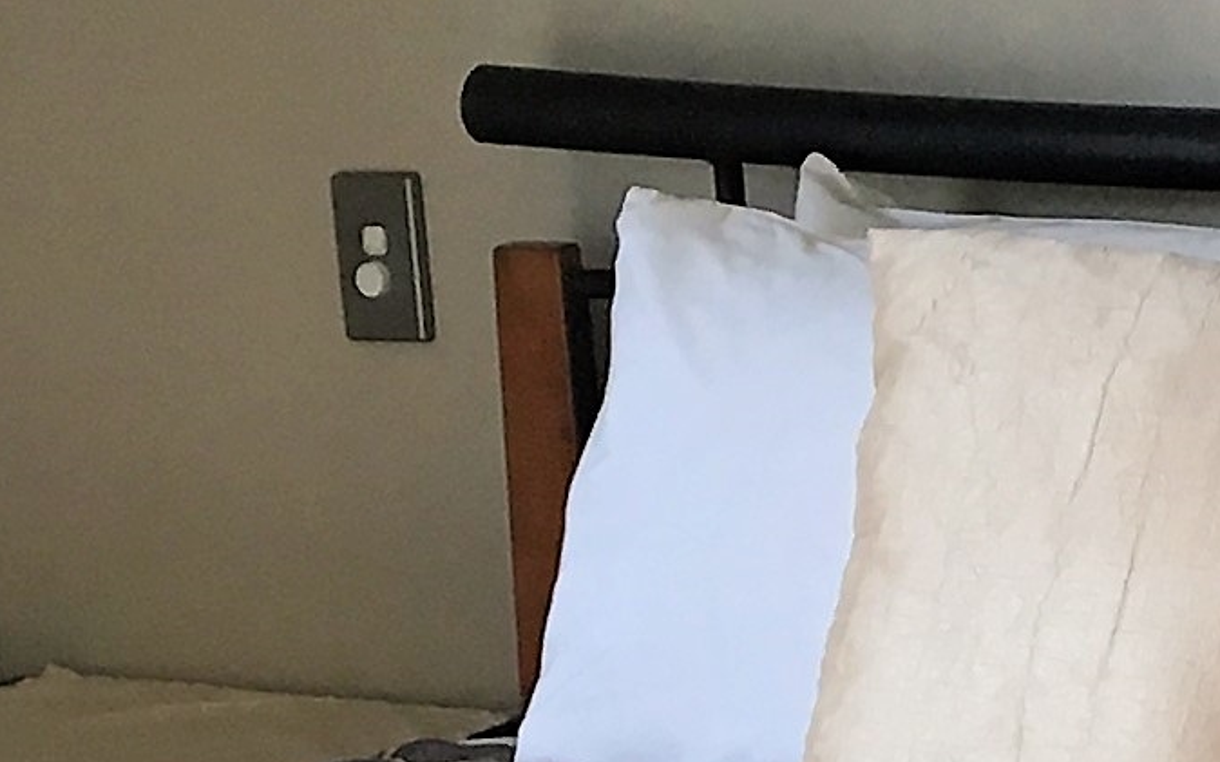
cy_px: 1055
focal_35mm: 184
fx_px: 6117
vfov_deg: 7.0
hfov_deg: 11.3
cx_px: 996
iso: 50
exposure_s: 1/33
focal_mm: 4.15
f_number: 2.2
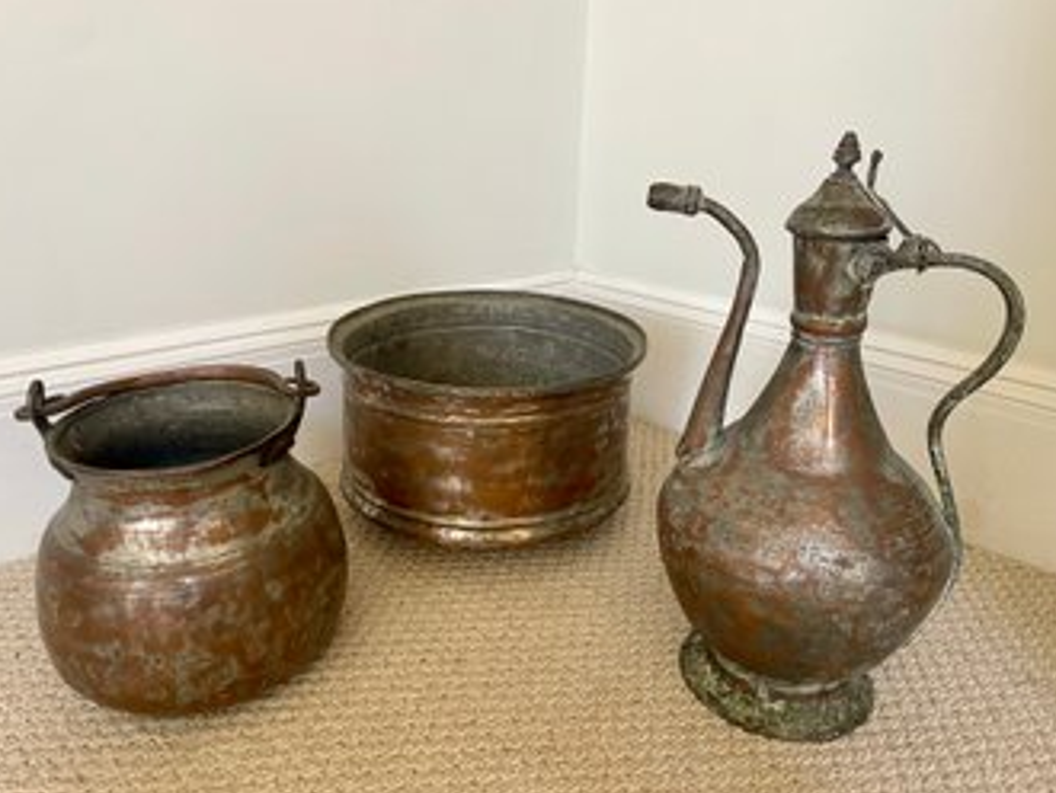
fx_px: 824
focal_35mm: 27
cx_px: 530
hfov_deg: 65.3
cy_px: 398
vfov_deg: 51.4
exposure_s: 1/60
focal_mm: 4.2
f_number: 1.6
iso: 200
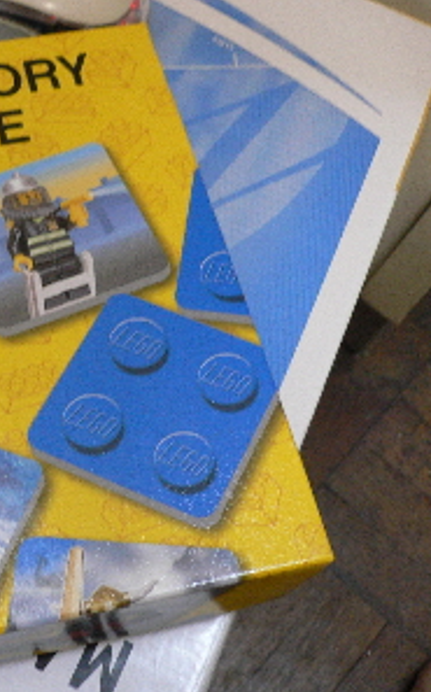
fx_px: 942
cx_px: -5
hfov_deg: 24.5
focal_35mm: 50
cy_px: 345
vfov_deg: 40.3
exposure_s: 1/8
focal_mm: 5.8
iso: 200
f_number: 2.8
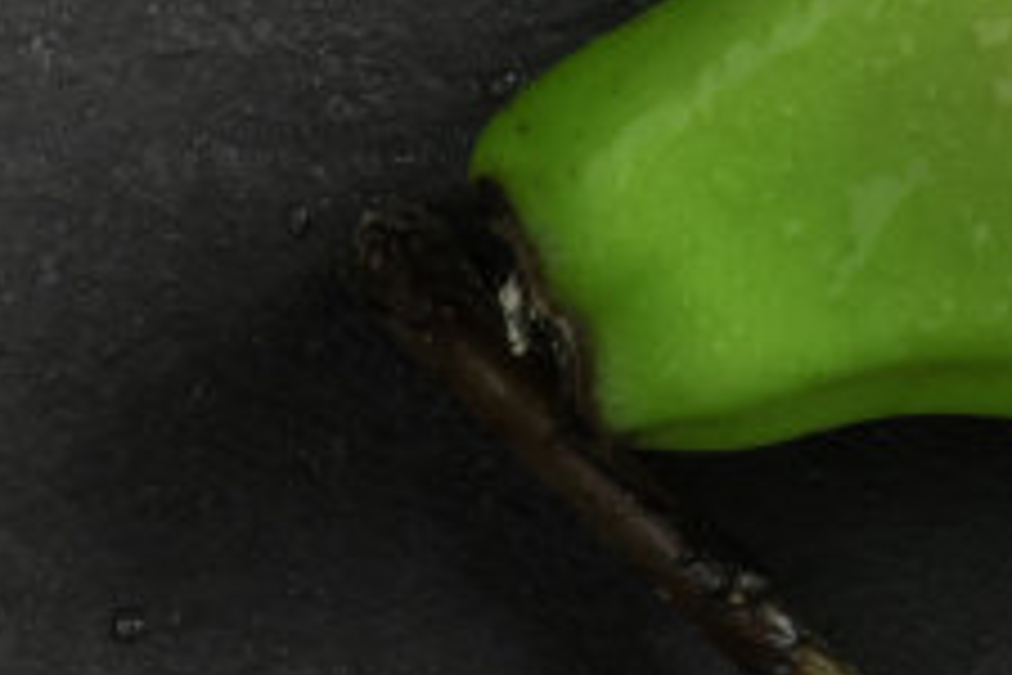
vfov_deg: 2.9
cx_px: -972
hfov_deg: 4.4
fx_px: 13014
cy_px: 2095
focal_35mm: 463
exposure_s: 1.6
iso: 200
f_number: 20
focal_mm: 65
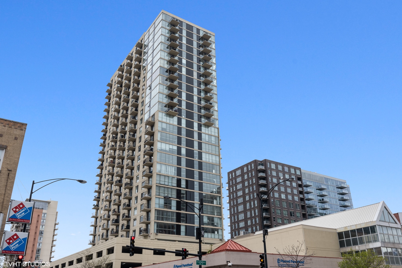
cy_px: 134
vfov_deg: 43.6
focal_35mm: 30
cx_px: 201
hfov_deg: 61.9
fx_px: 335
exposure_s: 1/250
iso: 200
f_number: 9.5
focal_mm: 30
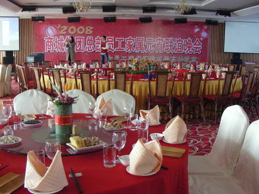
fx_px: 292
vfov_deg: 36.8
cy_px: 96
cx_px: 131
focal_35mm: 39
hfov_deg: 47.8
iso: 200
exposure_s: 1/24.1
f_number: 3.5
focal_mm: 6.3
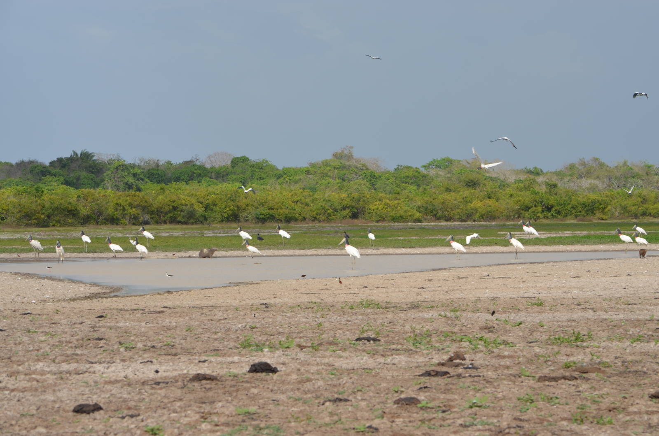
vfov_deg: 8.9
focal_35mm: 153
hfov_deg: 13.4
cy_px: 218
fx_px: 2795
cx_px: 330
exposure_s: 1/320
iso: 100
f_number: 9
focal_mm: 102
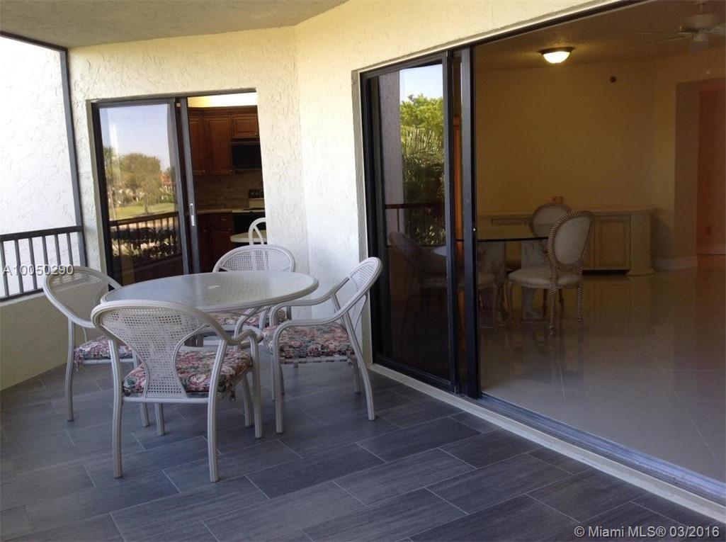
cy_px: 271
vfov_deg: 40.6
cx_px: 363
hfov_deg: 52.7
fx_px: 733
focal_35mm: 35
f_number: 2.4
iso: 64
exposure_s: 1/60
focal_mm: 4.28
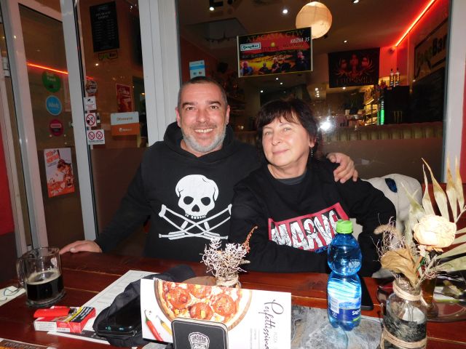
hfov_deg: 73.9
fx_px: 310
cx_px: 233
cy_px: 174
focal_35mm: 23
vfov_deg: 58.9
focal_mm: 4
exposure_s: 1/30
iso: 200
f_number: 3
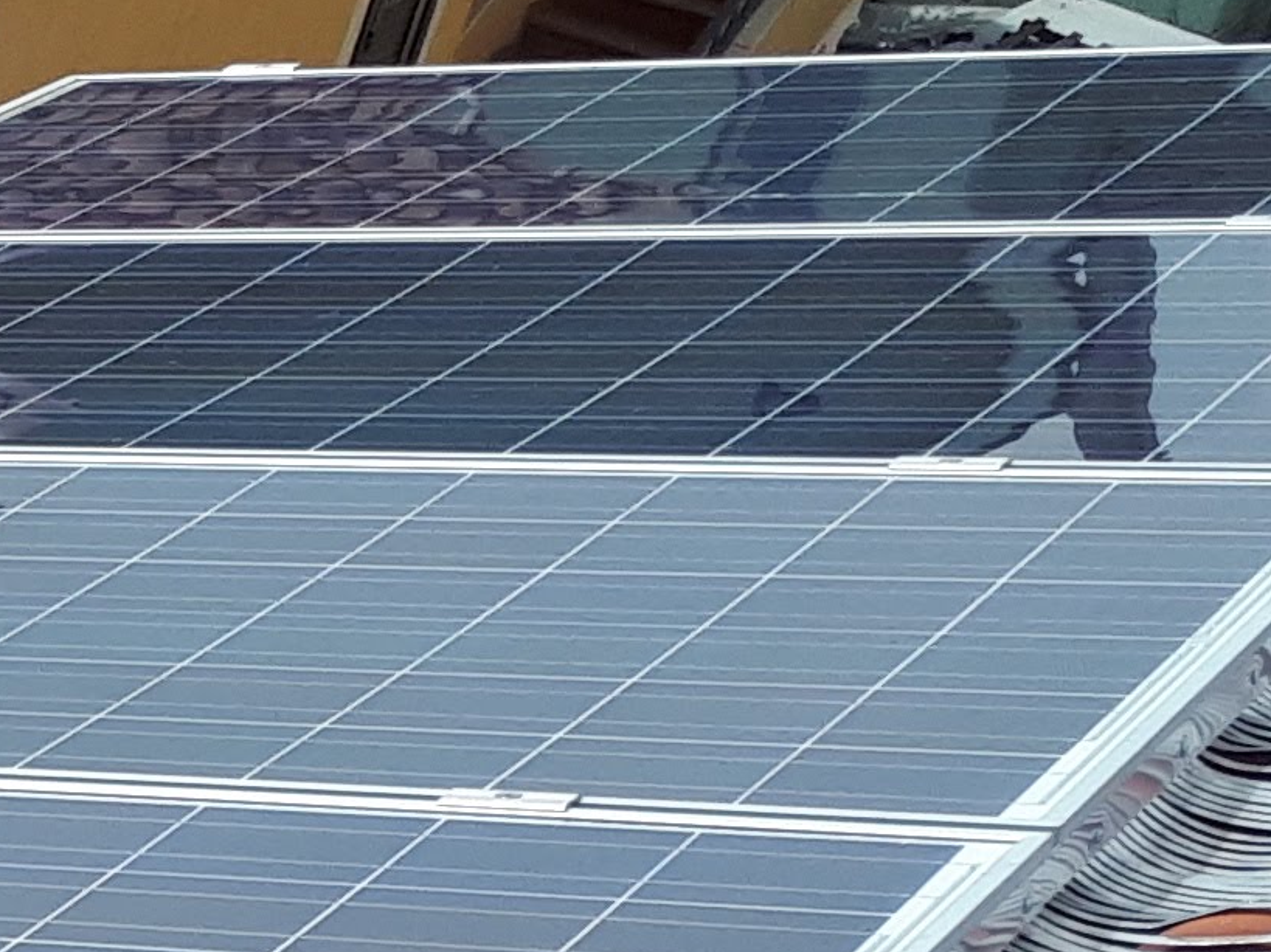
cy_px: 1481
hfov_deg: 10.7
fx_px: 5580
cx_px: -1979
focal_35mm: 152
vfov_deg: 9.5
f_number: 1.9
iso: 40
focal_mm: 3.6
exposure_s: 1/1536
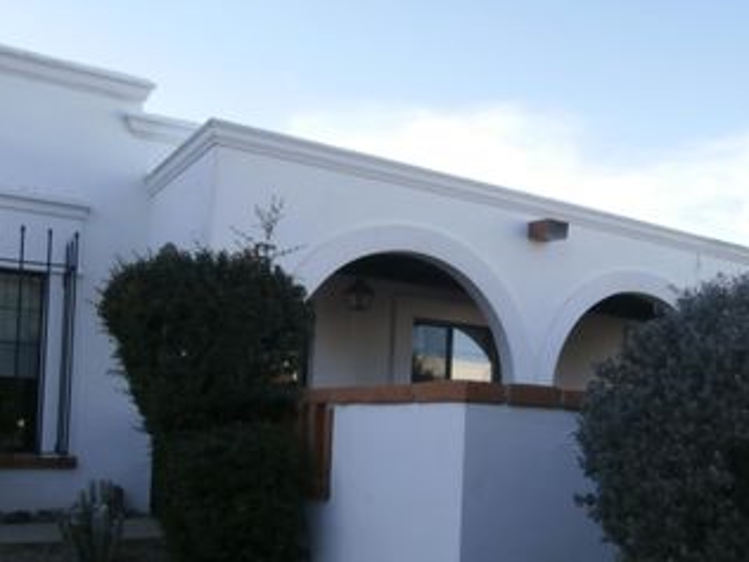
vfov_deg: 37.1
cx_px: 398
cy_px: 402
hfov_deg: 48.9
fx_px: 822
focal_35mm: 38
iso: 100
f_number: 3
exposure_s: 1/250
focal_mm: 4.2
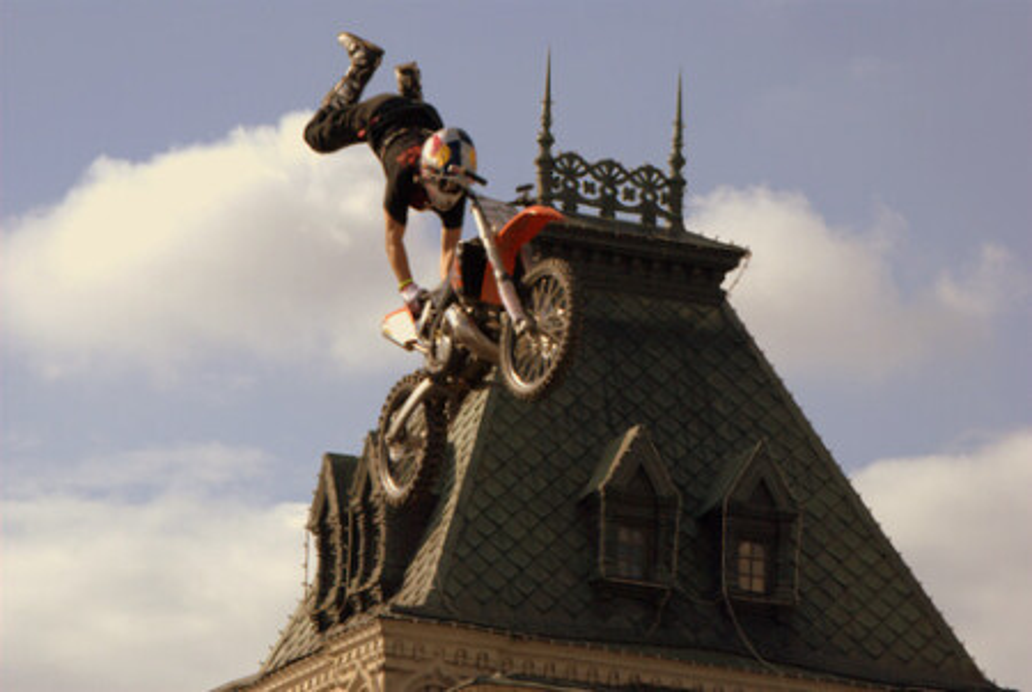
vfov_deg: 6.8
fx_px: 5816
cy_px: 346
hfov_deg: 10.1
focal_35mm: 202
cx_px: 516
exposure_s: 1/1000
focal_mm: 135
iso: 400
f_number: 10
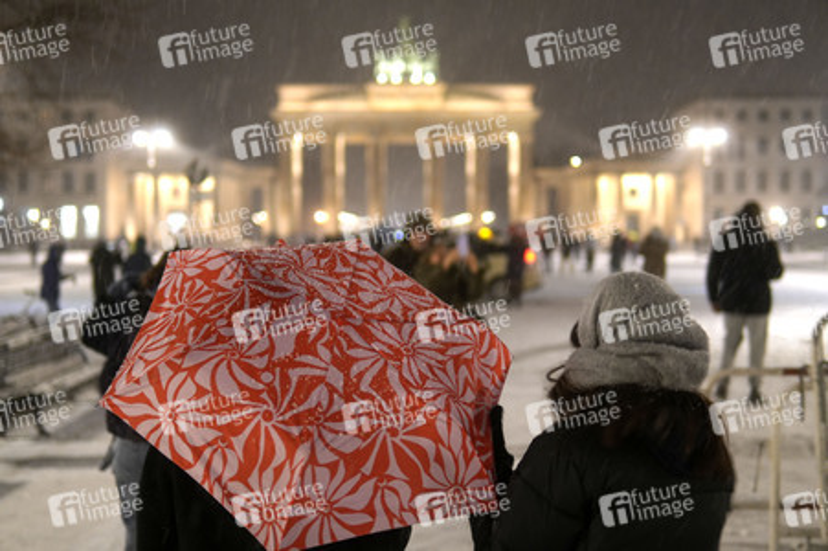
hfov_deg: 43.6
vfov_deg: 29.8
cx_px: 414
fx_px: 1034
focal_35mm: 45
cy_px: 276
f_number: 1.4
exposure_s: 1/60
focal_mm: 30
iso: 640
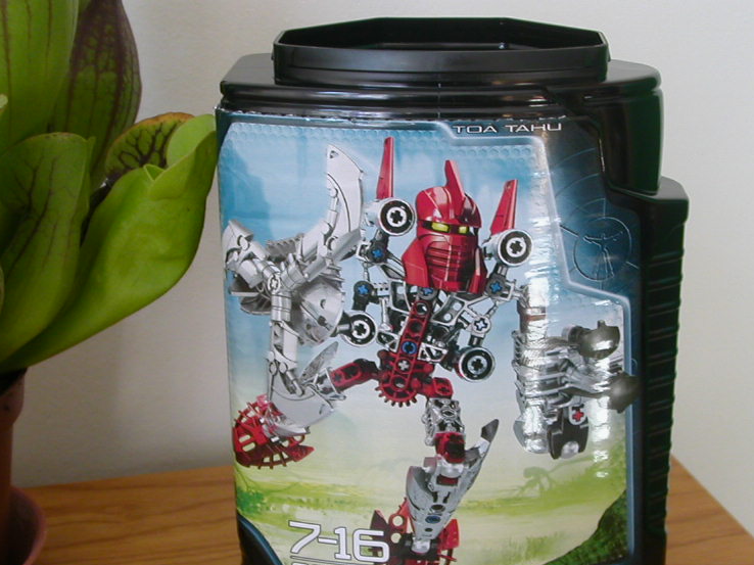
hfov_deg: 28.5
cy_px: 376
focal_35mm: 68
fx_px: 1481
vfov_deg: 21.5
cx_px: 433
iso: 100
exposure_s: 1/34.1
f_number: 3.2
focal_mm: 7.5
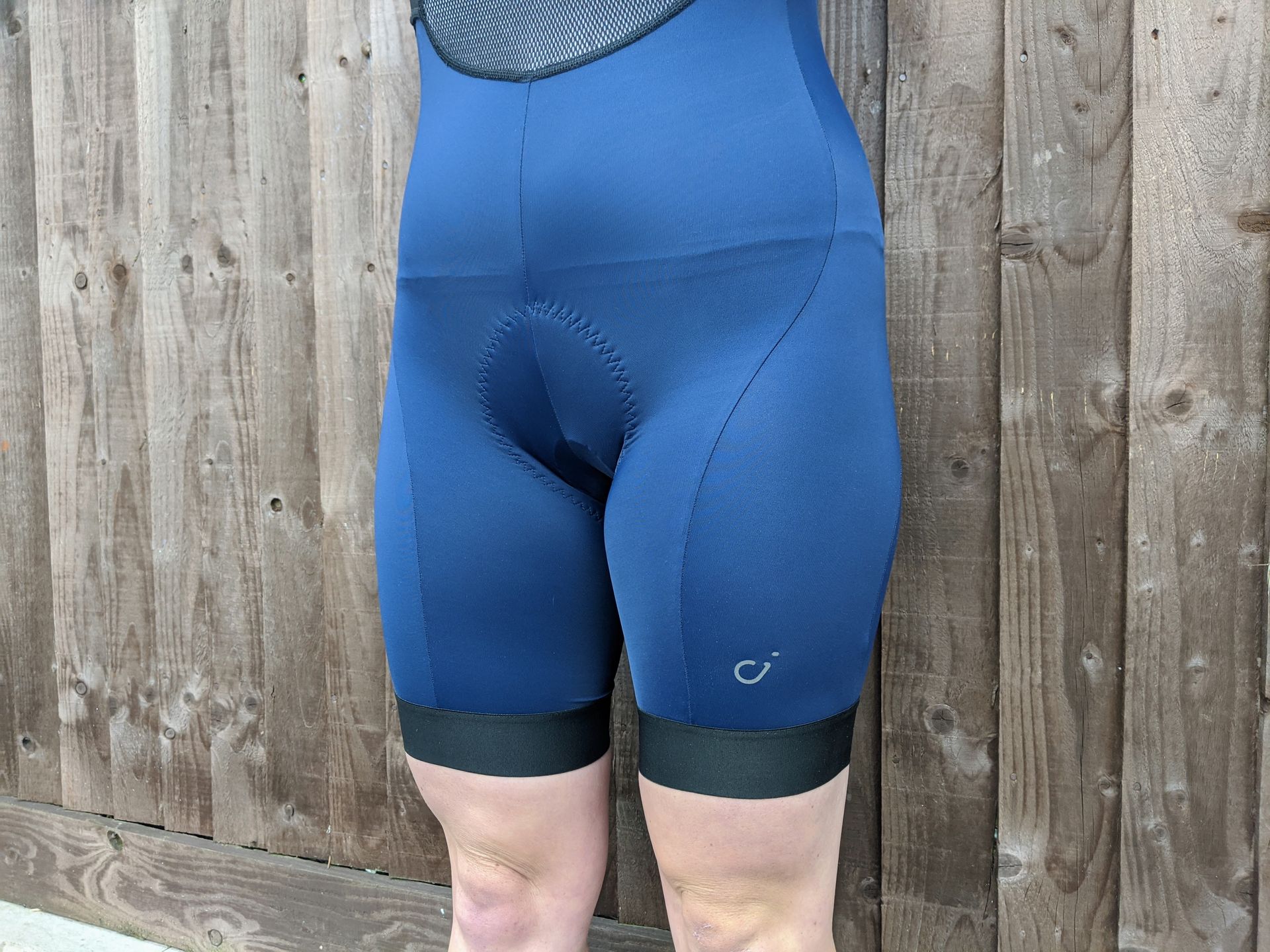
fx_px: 991
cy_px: 476
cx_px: 635
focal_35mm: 27
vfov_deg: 51.4
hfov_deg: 65.3
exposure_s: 1/125
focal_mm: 4.44
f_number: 1.8
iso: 115
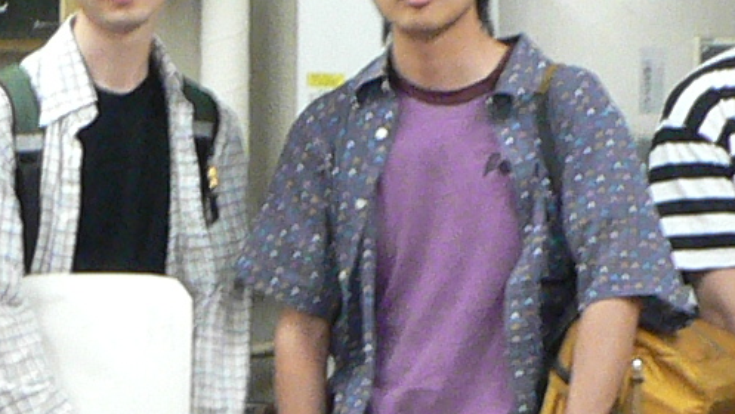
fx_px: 3938
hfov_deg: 10.7
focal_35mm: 202
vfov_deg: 6.0
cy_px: 185
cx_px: 241
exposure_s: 1/20
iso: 200
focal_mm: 6
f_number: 2.8
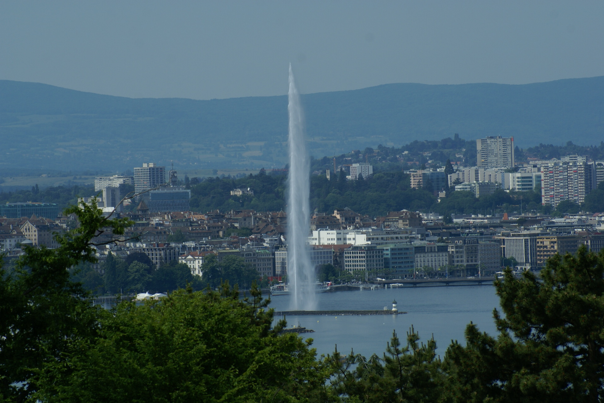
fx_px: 5033
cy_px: 202
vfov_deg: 4.6
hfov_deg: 6.9
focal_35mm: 300
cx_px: 302
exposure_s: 1/400
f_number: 10
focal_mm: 200
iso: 100
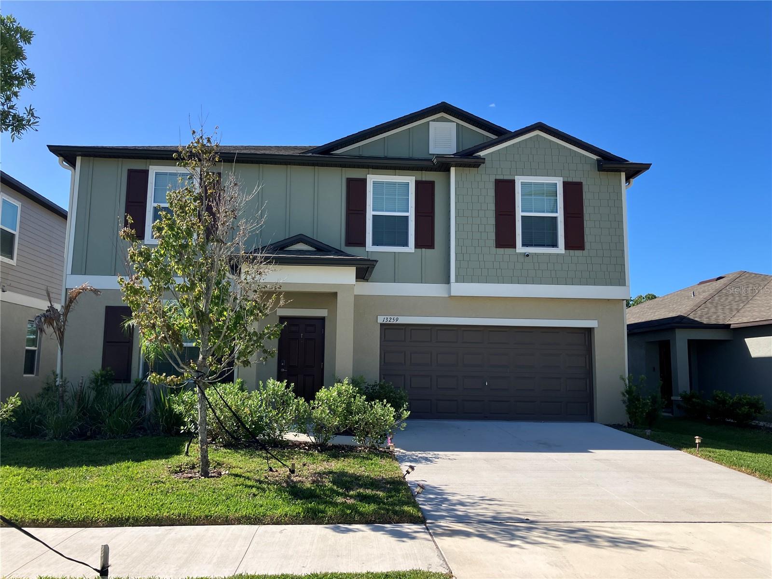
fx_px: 624
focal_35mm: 28
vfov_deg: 49.7
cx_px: 386
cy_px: 290
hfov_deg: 63.4
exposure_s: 1/1279
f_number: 1.8
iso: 32
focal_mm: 3.99
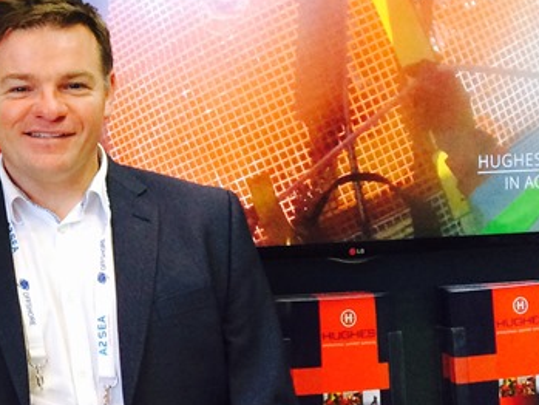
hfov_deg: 20.8
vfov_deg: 17.4
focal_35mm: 84
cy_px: 84
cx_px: -201
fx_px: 1308
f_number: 2.2
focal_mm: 4.15
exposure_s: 1/30
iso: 125
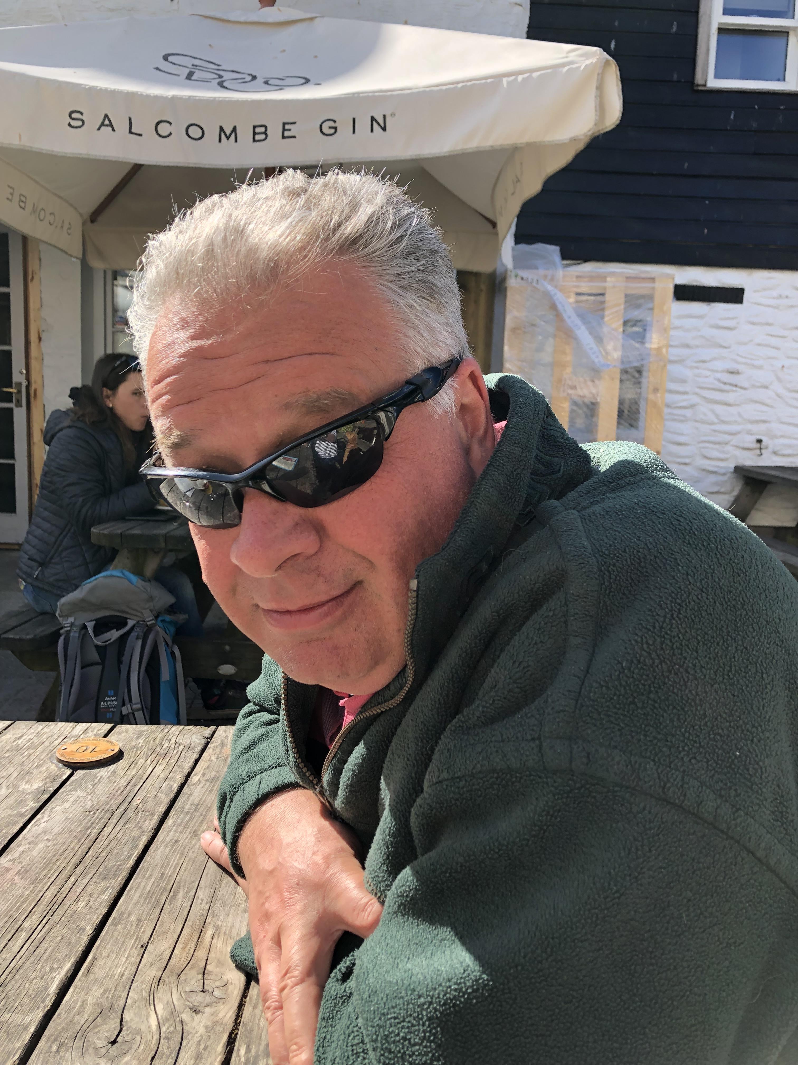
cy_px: 532
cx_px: 399
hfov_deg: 49.7
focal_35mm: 28
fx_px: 861
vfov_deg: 63.4
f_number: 1.8
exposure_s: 1/706
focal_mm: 3.99
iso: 20
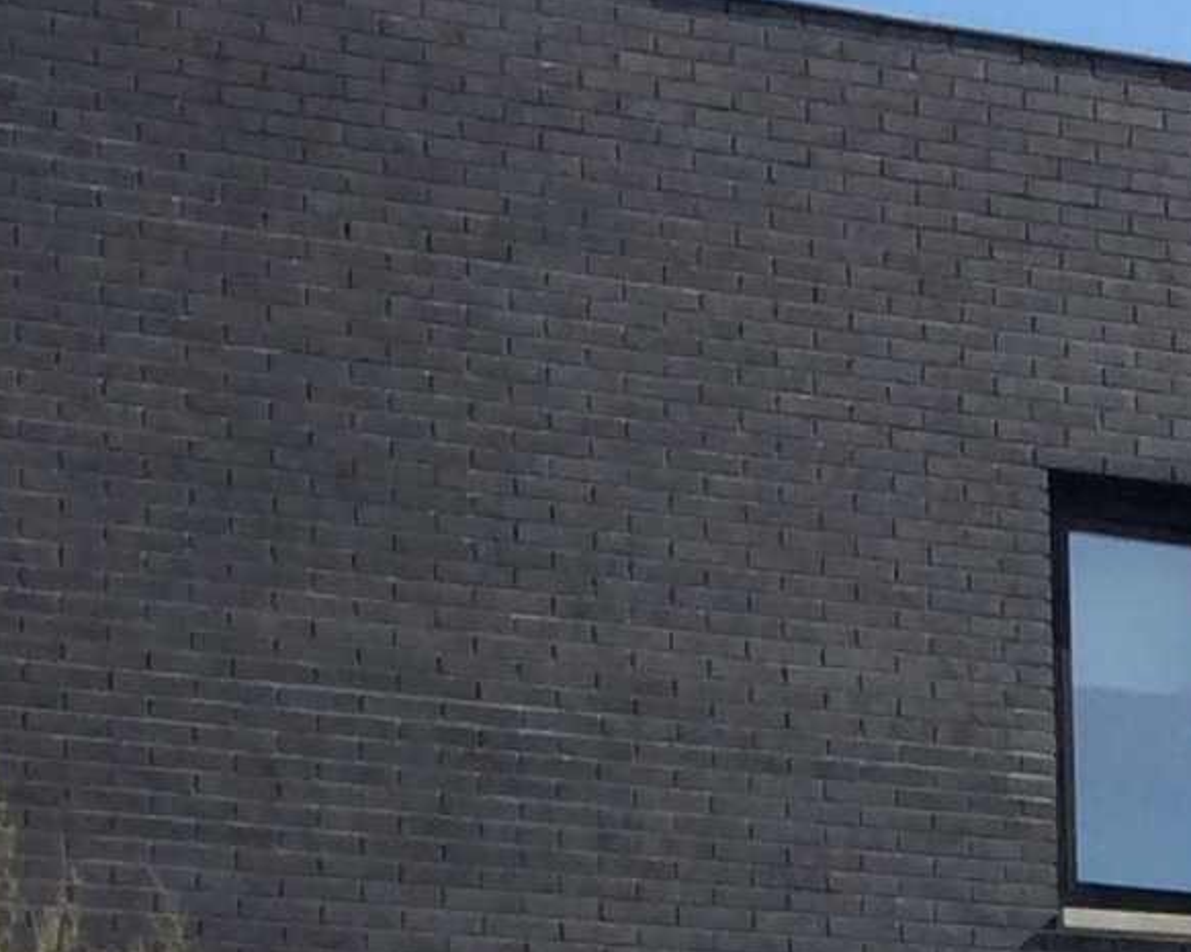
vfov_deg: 10.5
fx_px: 4897
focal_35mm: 139
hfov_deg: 13.5
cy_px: 1681
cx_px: 1416
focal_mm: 3.3
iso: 32
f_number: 2.4
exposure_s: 1/1330
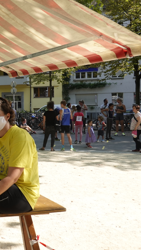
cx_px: -41
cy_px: 125
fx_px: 379
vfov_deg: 36.6
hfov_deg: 19.5
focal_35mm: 57
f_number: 4
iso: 125
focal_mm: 13.29
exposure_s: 1/400
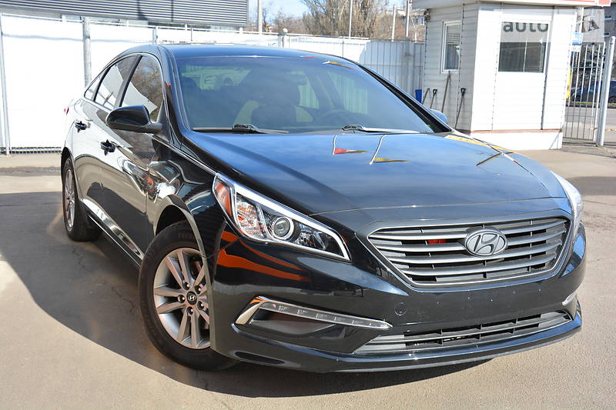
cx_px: 308
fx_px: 770
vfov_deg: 29.9
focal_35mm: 45
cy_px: 205
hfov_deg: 43.6
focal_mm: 30
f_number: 8
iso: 100
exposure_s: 1/100
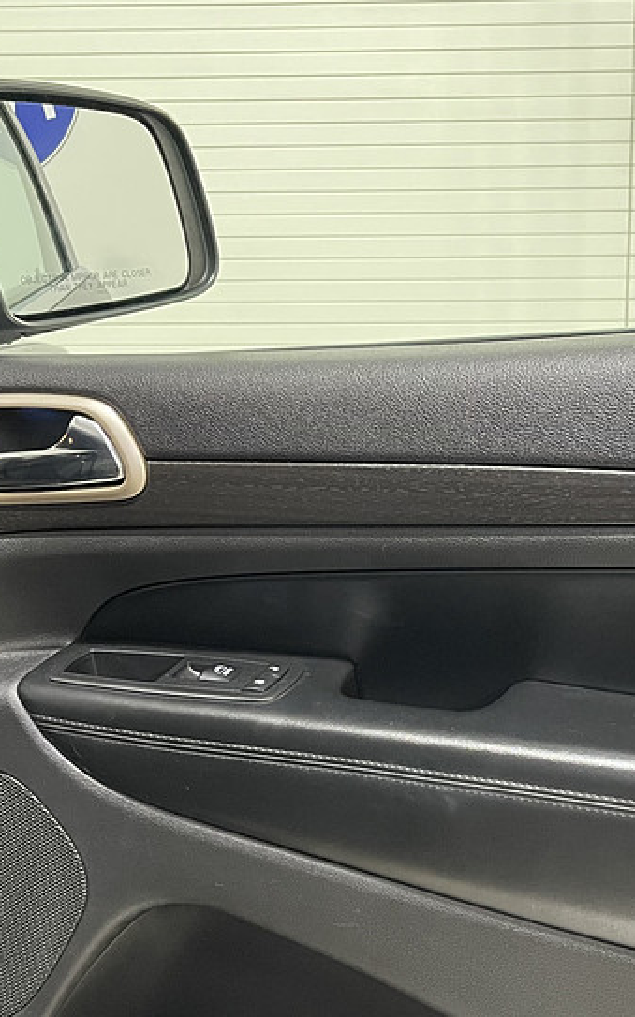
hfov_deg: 25.6
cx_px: 451
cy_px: 657
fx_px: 1386
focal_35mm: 50
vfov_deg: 39.9
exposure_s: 1/60
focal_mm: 5.1
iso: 400
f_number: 1.6
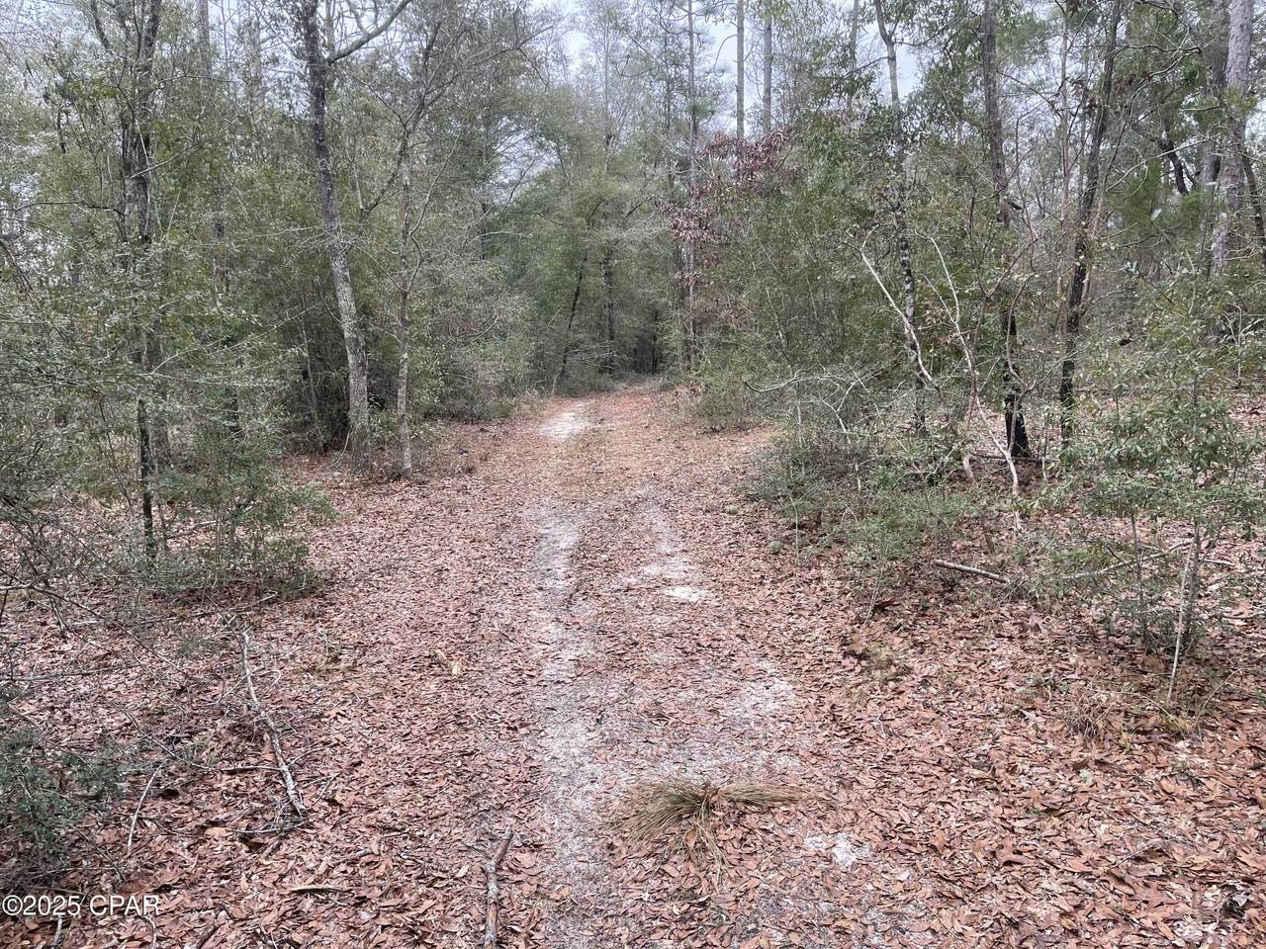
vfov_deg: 54.9
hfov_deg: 69.4
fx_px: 914
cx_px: 633
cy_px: 474
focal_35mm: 25
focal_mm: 5.1
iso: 32
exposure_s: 1/333
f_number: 1.6
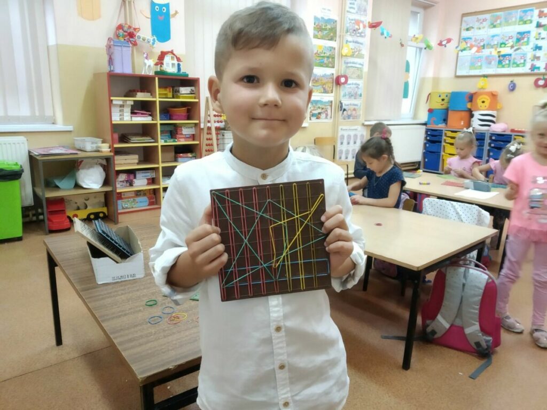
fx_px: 411
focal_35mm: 26
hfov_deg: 67.3
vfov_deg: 53.1
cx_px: 274
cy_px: 205
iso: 500
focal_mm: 3.82
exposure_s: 1/20
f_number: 2.2
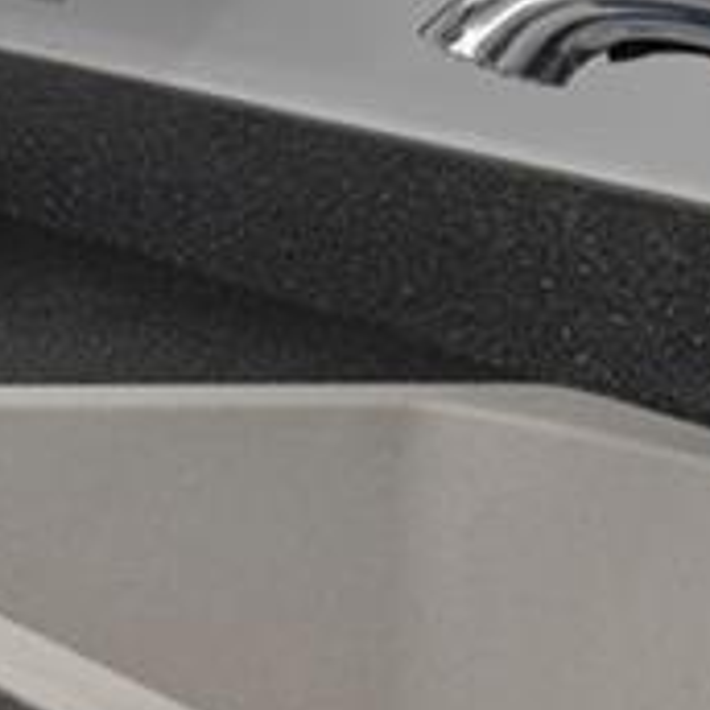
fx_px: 3481
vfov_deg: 11.3
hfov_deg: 7.9
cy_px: -281
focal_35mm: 150
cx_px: -2068
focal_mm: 19
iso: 320
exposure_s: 1/6
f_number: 8
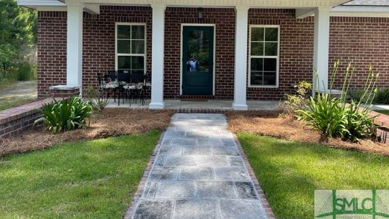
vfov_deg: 39.7
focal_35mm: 29
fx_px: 299
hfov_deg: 66.1
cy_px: 73
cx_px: 194
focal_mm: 4.2
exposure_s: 1/1125
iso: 32
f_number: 1.6
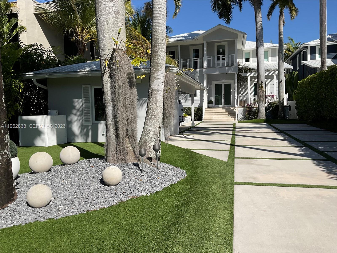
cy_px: 126
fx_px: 282
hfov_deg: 61.7
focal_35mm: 29
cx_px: 168
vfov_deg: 48.2
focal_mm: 3
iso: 16
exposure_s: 1/2959
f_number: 1.8
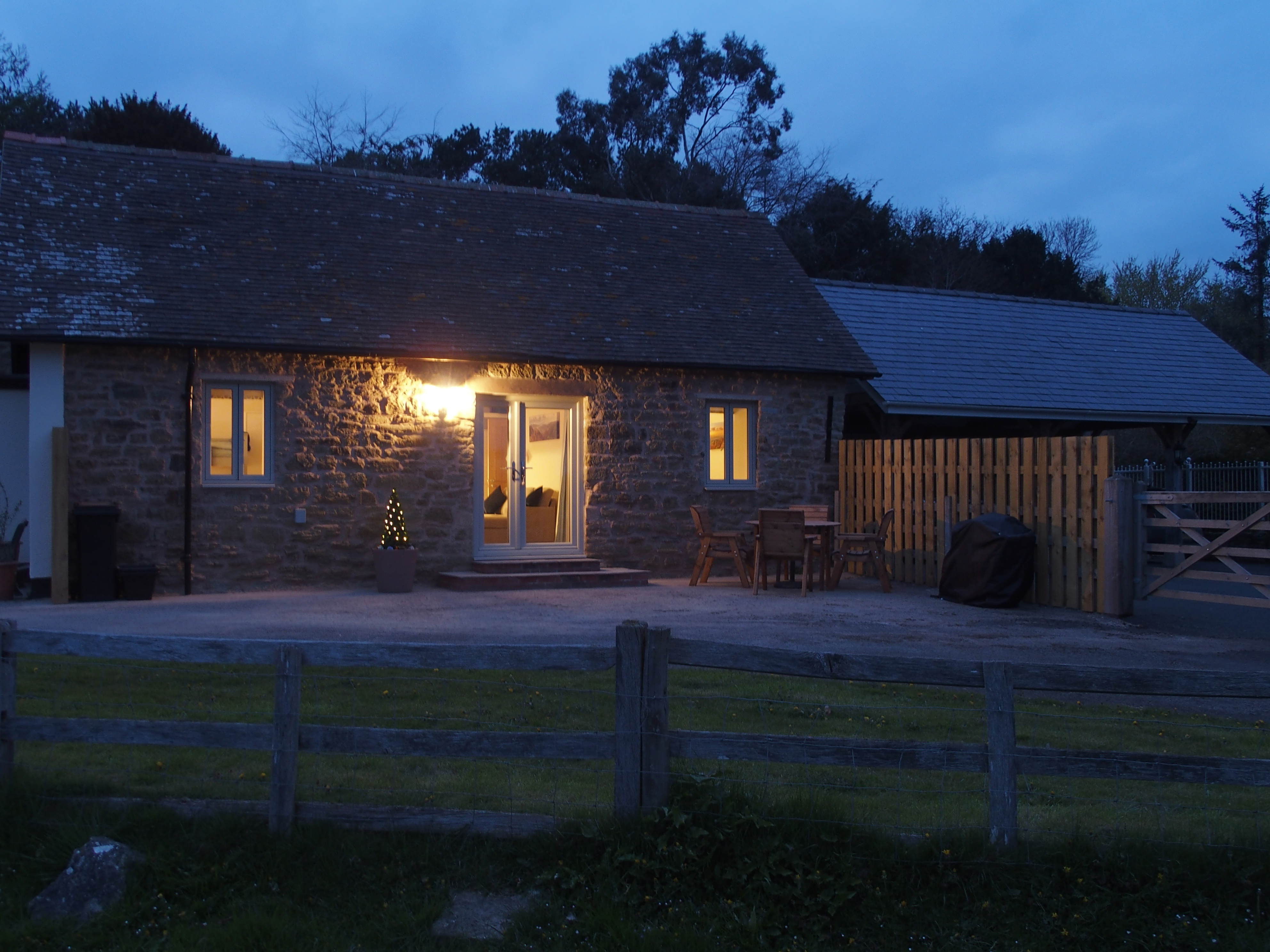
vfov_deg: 40.7
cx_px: 635
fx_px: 1284
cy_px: 476
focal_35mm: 35
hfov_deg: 52.6
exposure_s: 1.6
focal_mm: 7.4
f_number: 2.8
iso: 100
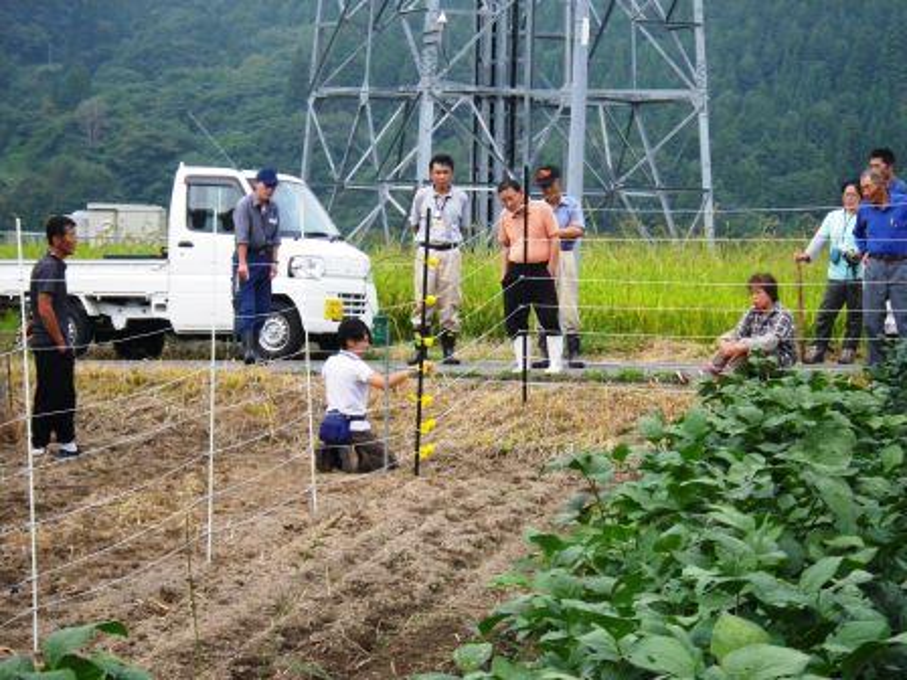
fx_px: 3013
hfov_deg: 17.1
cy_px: 340
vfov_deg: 12.9
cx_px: 454
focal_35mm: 115
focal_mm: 20.6
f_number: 5.2
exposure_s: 1/160
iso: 125
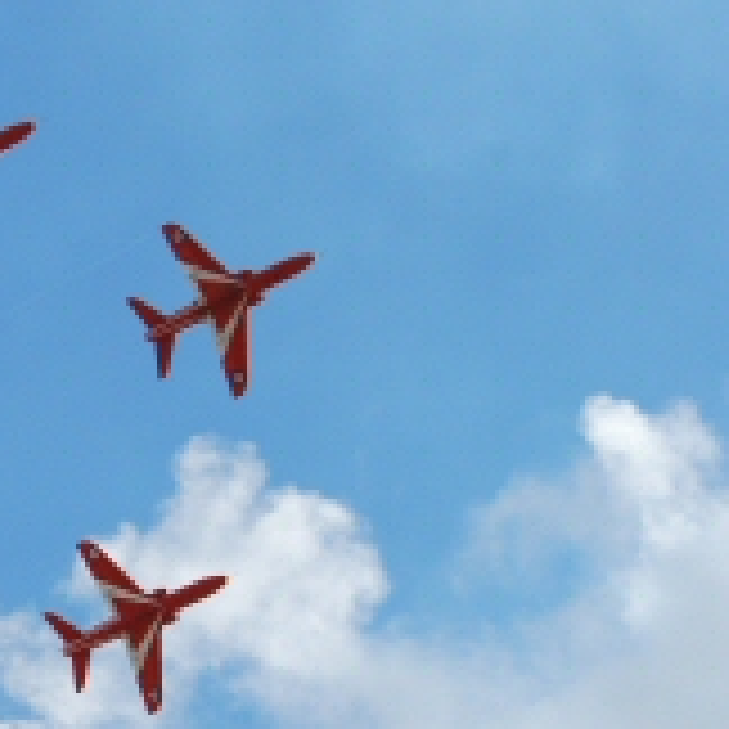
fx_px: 6004
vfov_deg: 6.9
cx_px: -117
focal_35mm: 252
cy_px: 549
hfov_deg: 6.9
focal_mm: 80
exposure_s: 1/750
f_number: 9.5
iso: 400
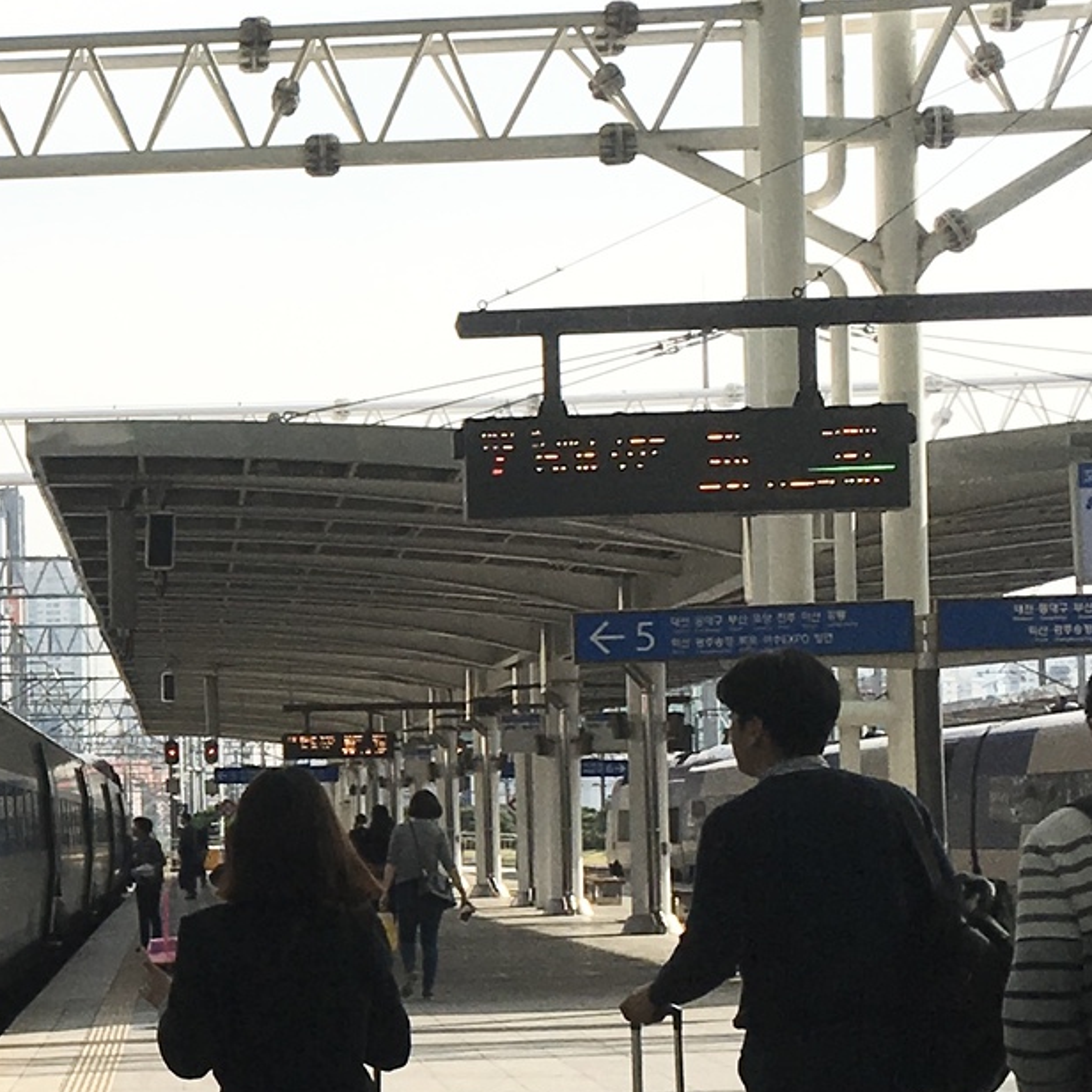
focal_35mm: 111
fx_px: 3962
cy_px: 726
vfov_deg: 15.7
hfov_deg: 14.8
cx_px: -441
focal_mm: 4.15
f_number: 2.2
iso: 25
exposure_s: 1/1832
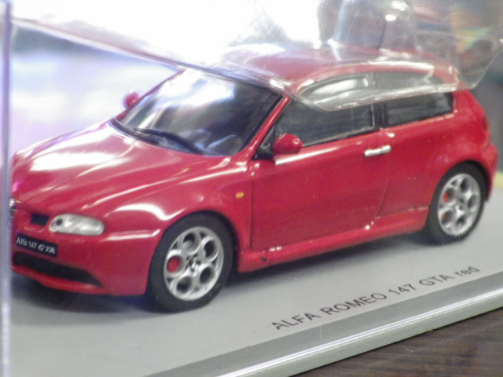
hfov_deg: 22.5
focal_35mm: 87
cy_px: 188
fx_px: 1264
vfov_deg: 17.0
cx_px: 252
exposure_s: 1/30
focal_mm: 15.6
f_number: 4.4
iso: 1000
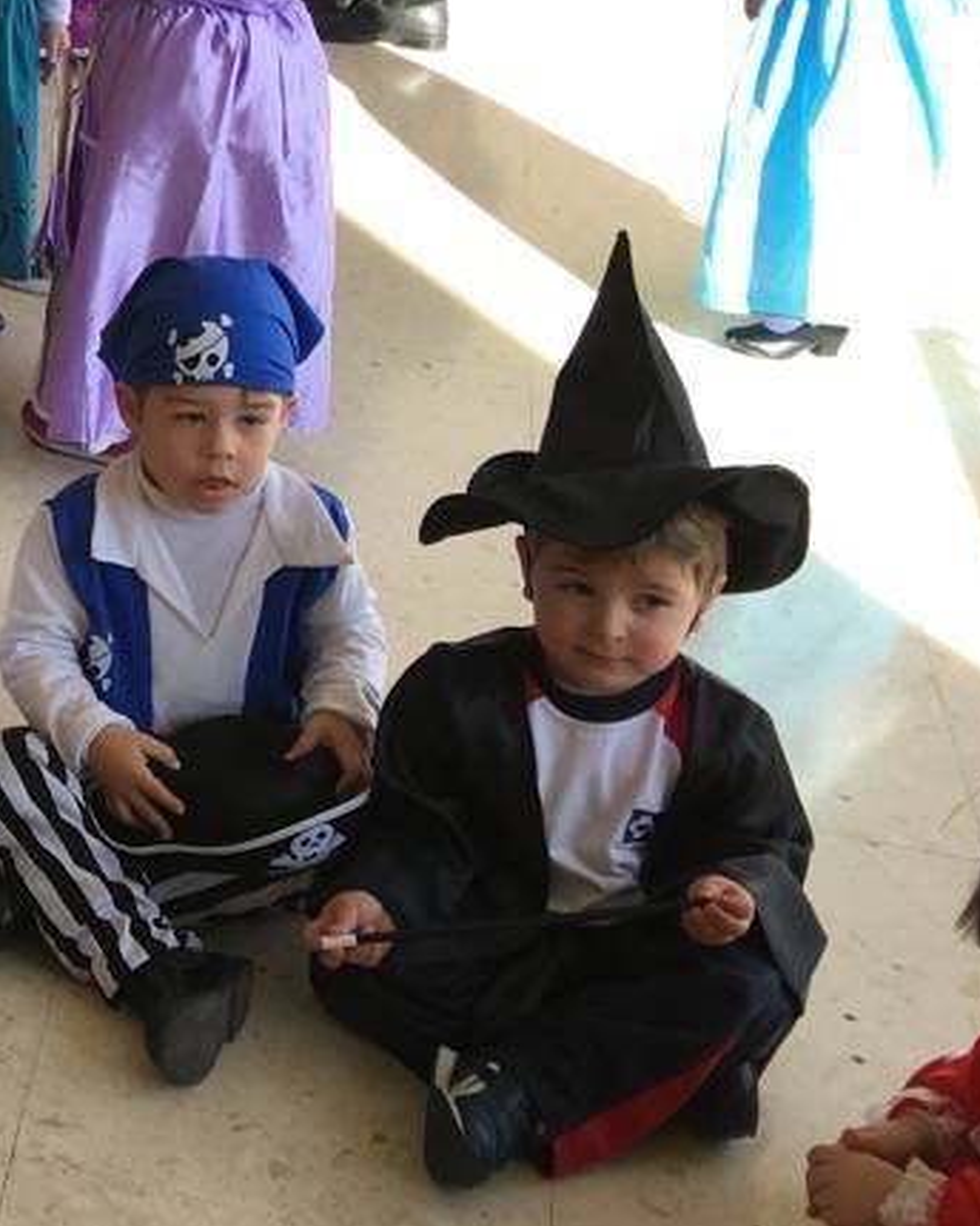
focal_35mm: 79
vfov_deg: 24.0
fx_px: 2864
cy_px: 388
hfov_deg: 17.1
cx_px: -575
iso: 25
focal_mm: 4.15
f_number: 2.2
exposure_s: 1/214
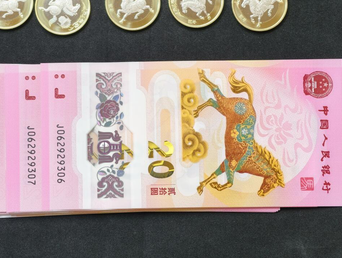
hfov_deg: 15.6
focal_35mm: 126
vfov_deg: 11.8
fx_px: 1247
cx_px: 120
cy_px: 97
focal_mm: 22.48
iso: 527
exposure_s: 1/100
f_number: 2.67
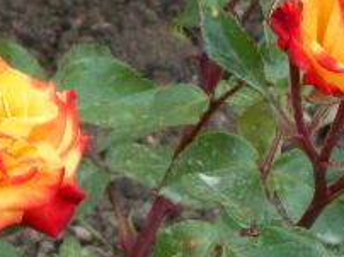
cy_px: 271
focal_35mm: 412
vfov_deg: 3.6
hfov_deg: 4.8
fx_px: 4089
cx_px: -26
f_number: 6.5
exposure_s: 1/125
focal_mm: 23
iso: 400
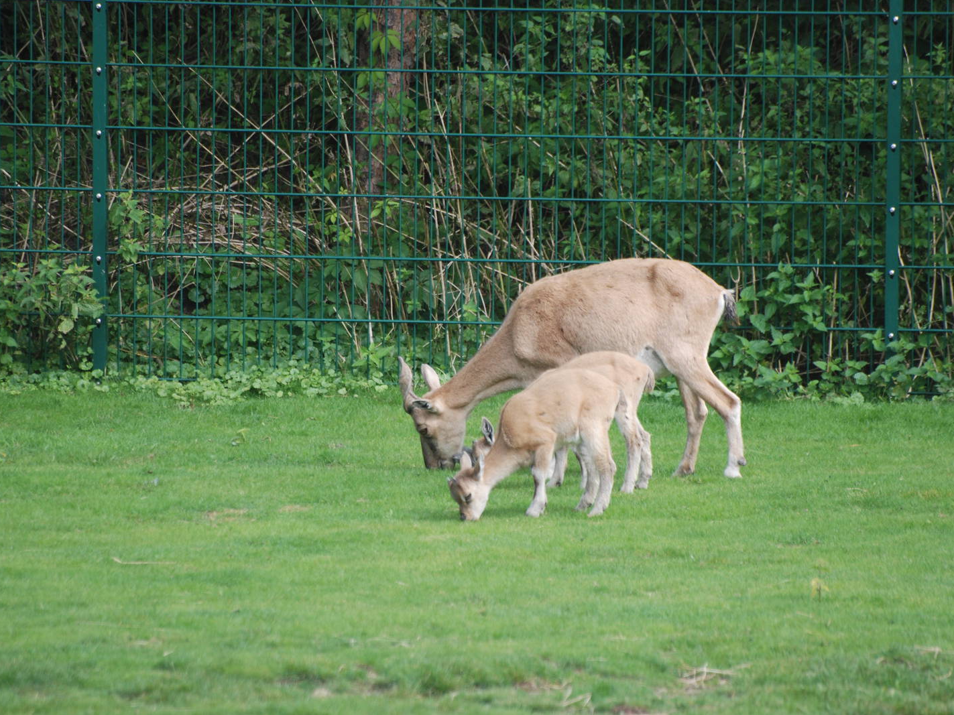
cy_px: 358
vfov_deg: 3.1
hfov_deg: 4.1
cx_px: 496
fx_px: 13420
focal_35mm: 487
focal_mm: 300
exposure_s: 1/500
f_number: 5.6
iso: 360
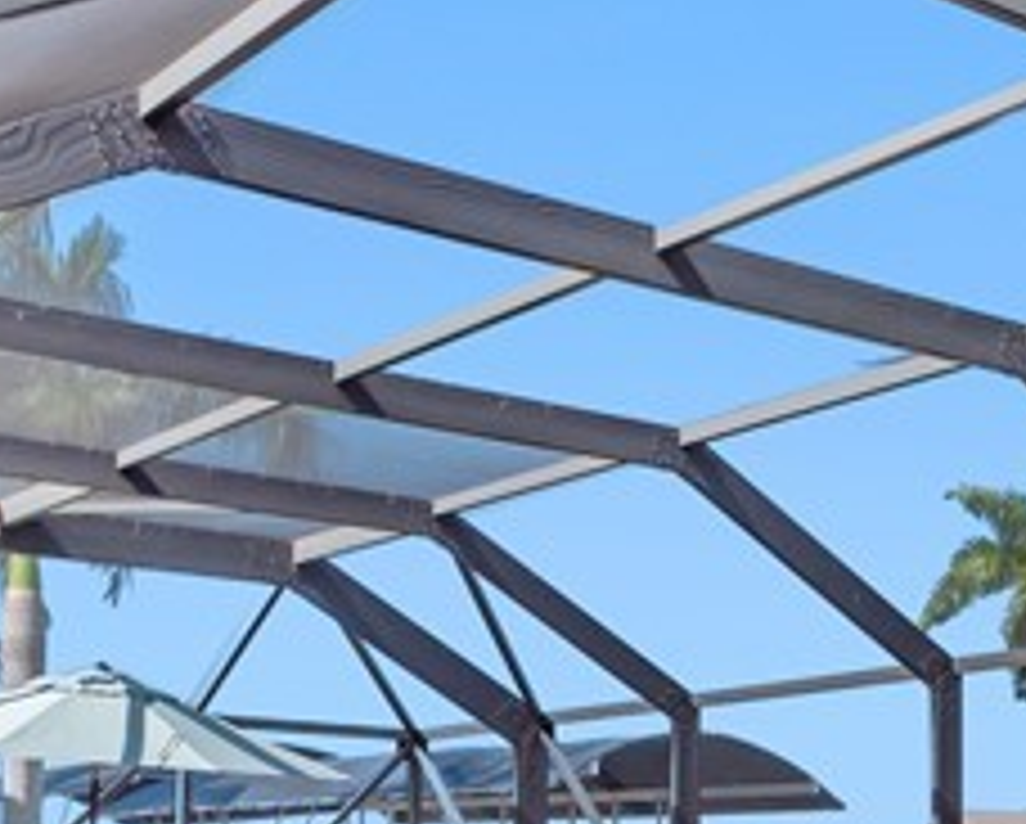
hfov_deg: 25.2
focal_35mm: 70
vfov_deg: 20.7
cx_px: 1130
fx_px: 2128
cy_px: 932
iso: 200
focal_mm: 8
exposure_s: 1/40
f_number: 7.1
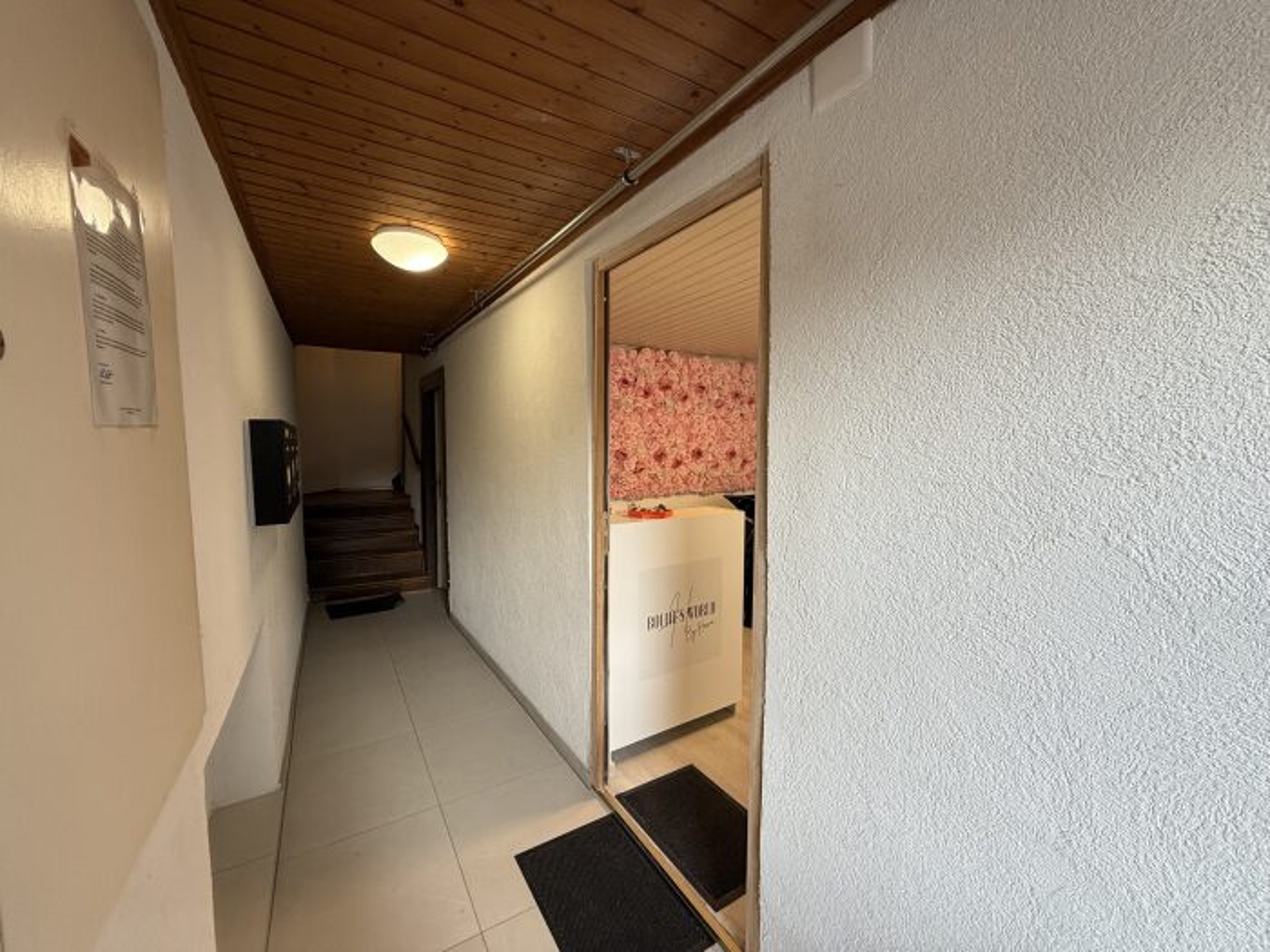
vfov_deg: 85.7
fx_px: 514
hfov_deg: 102.1
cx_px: 635
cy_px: 476
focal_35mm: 14
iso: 125
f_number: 2.2
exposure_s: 1/99
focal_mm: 2.22
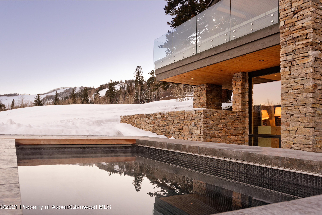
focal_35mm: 28
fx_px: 251
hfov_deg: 65.5
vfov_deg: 46.4
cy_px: 108
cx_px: 161
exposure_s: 1/320
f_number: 7.1
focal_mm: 28
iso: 800
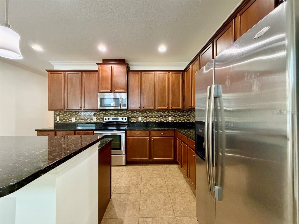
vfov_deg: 85.7
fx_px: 121
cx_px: 150
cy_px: 112
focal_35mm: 14
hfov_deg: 102.1
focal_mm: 2.22
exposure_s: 1/60
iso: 640
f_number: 2.2
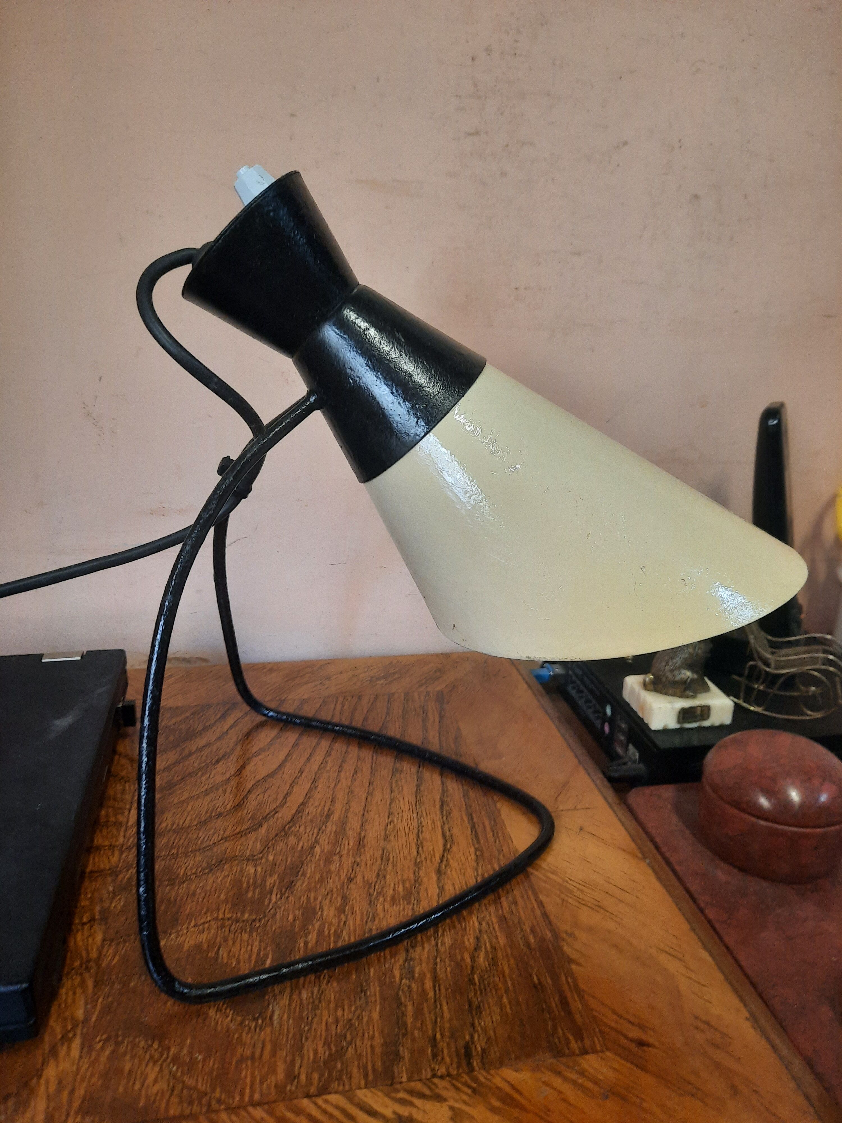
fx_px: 811
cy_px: 562
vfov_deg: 69.4
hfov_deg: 54.9
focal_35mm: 25
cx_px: 421
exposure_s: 1/33
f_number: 2
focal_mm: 4.6
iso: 320
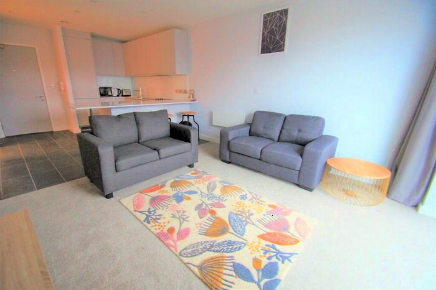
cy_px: 145
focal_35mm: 15
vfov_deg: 77.3
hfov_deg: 100.4
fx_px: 182
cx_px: 218
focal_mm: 10
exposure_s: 1/30
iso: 800
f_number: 3.5
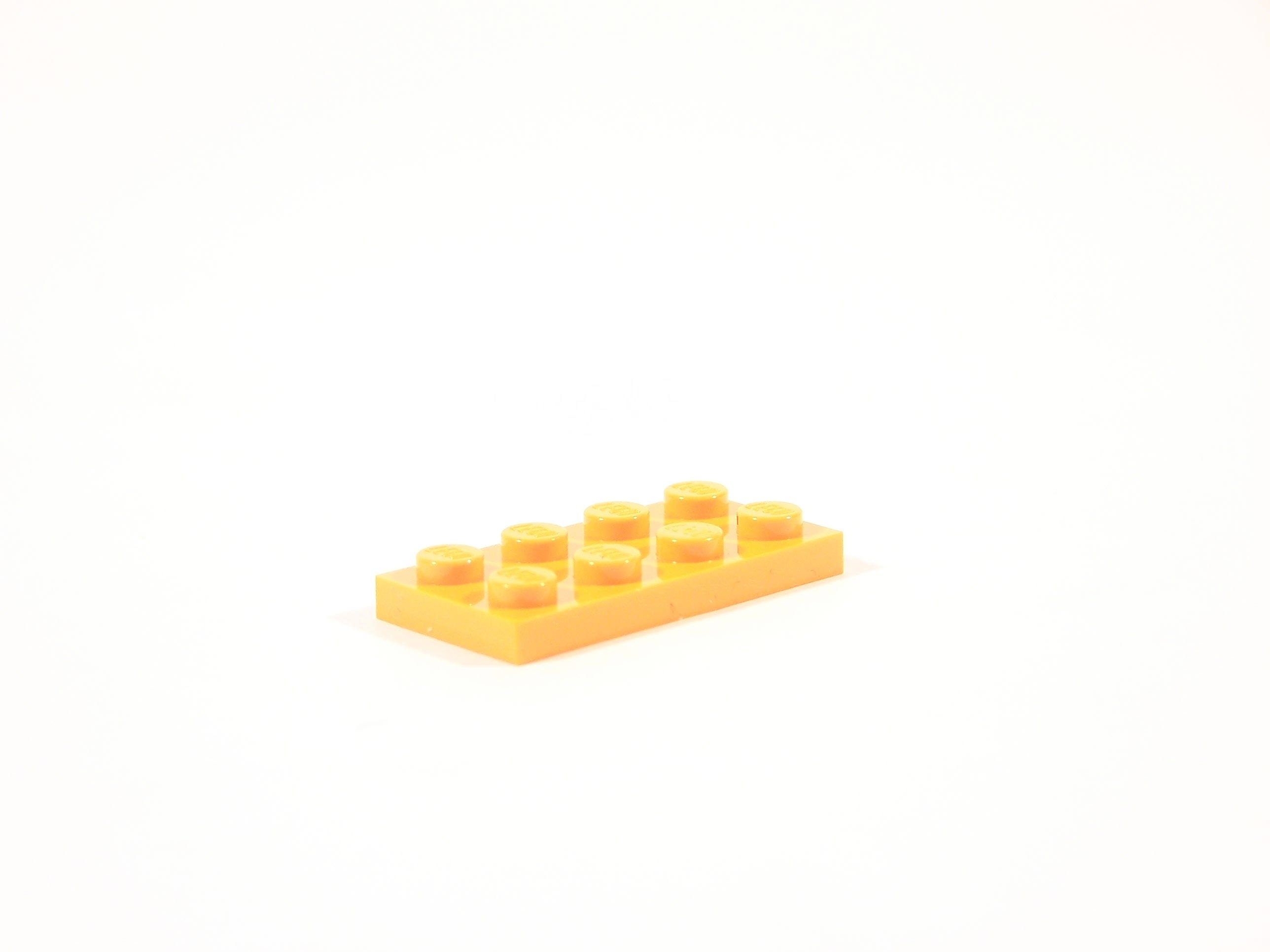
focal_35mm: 117
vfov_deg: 12.7
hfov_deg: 16.8
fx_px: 4293
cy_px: 476
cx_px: 635
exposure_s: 1/10
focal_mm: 19.4
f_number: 3.2
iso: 100
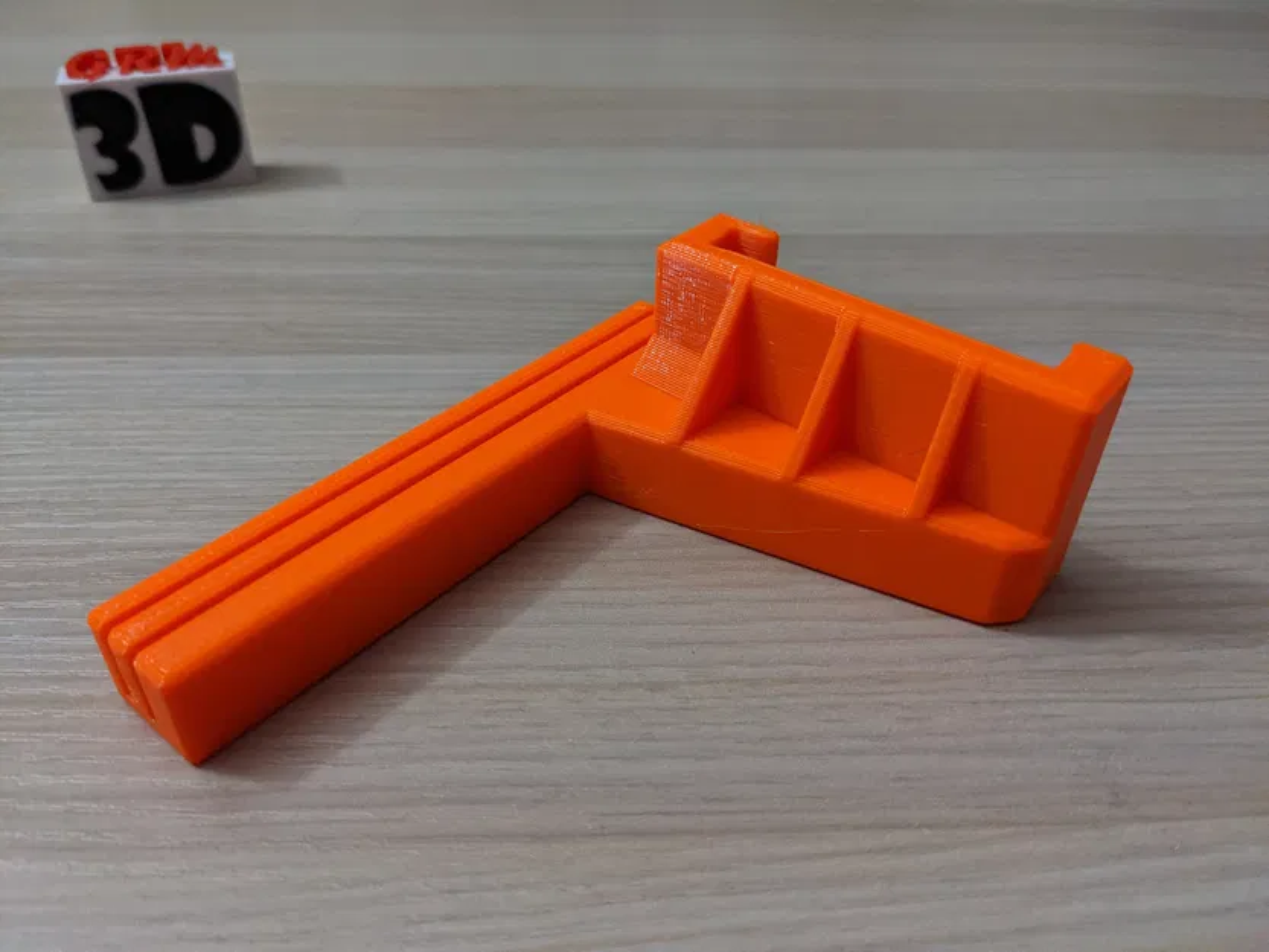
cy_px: 476
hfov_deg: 65.3
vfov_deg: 51.4
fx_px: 990
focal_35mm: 27
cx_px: 634
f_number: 1.73
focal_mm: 4.38
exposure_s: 1/37
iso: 911
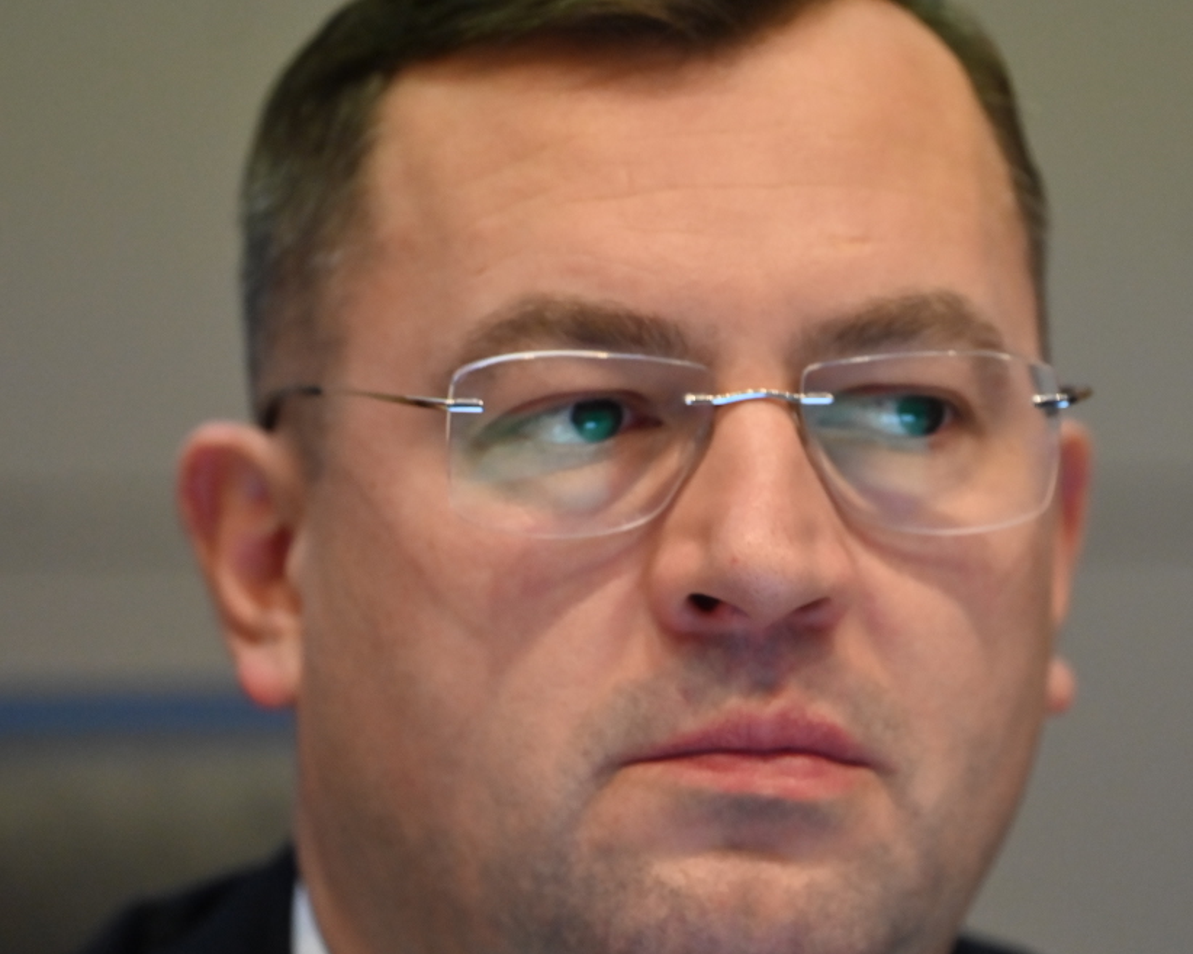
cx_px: 723
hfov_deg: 5.8
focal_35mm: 333
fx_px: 11753
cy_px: 529
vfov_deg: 4.6
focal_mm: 180
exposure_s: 1/200
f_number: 2.8
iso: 2000
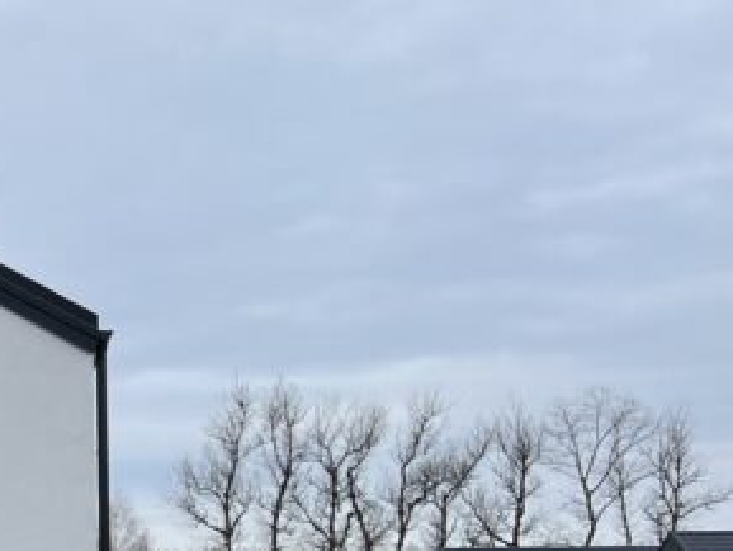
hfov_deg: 18.0
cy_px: 508
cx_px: -482
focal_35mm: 92
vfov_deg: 15.9
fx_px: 1949
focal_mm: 5.7
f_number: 1.5
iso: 50
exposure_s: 1/1553
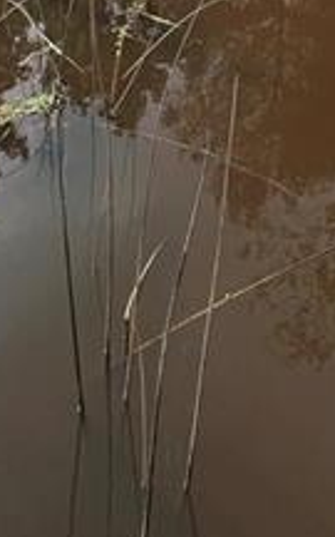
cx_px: 285
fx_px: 716
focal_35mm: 49
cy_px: -321
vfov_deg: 26.0
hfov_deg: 25.7
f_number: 1.8
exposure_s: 1/995
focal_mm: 1.57
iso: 32
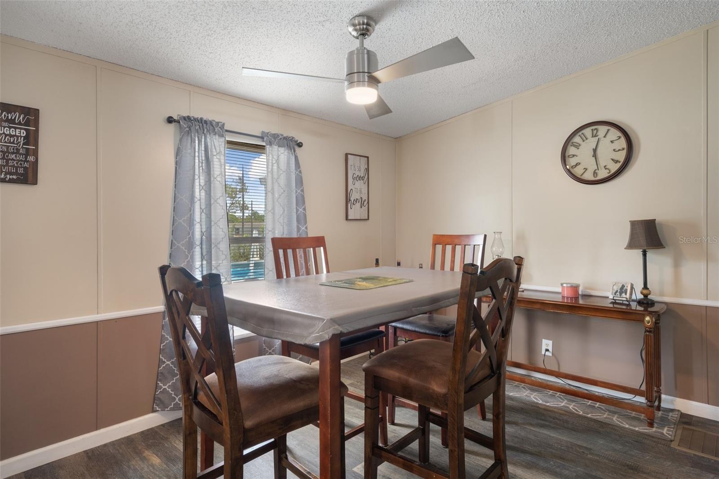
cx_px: 360
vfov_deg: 64.5
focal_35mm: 19
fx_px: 379
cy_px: 240
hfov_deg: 86.9
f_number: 8
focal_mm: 19
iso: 320
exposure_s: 2
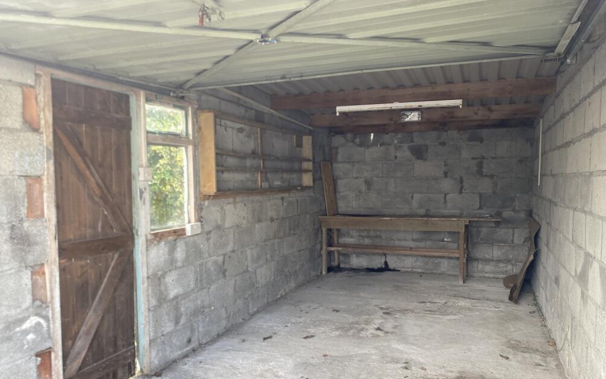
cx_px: 299
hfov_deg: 66.5
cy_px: 215
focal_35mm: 28
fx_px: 462
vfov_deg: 44.4
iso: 50
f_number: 1.8
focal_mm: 4.25
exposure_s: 1/121
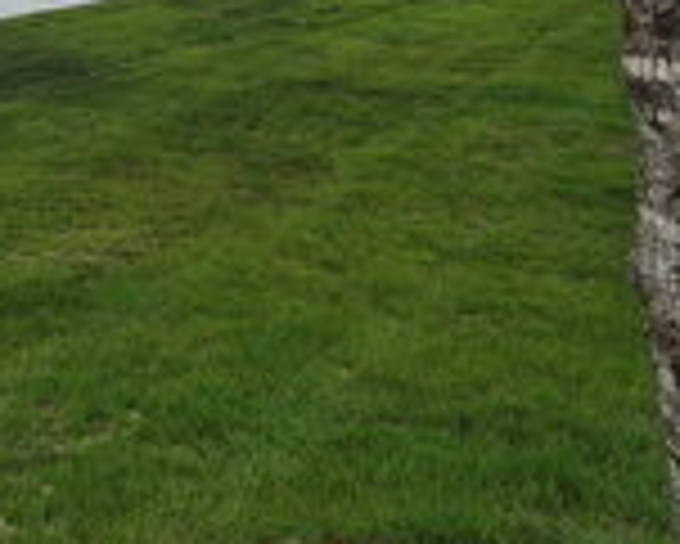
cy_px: -58
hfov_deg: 22.2
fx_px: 1531
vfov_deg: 19.3
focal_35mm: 76
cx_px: -234
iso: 80
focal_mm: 5.4
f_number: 1.8
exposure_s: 1/6512
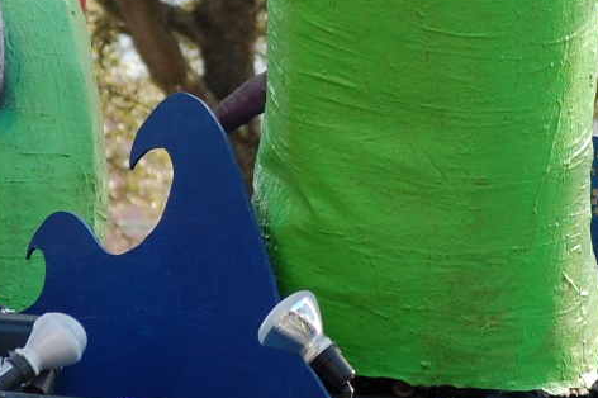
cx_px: 309
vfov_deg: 3.1
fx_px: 7254
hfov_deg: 4.7
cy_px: -217
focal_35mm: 437
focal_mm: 86
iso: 400
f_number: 4.5
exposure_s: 1/320
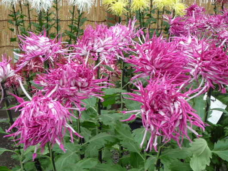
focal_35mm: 63
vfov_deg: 23.3
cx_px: 114
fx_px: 415
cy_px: 86
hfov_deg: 30.7
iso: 125
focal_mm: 9.3
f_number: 4.3
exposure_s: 1/50
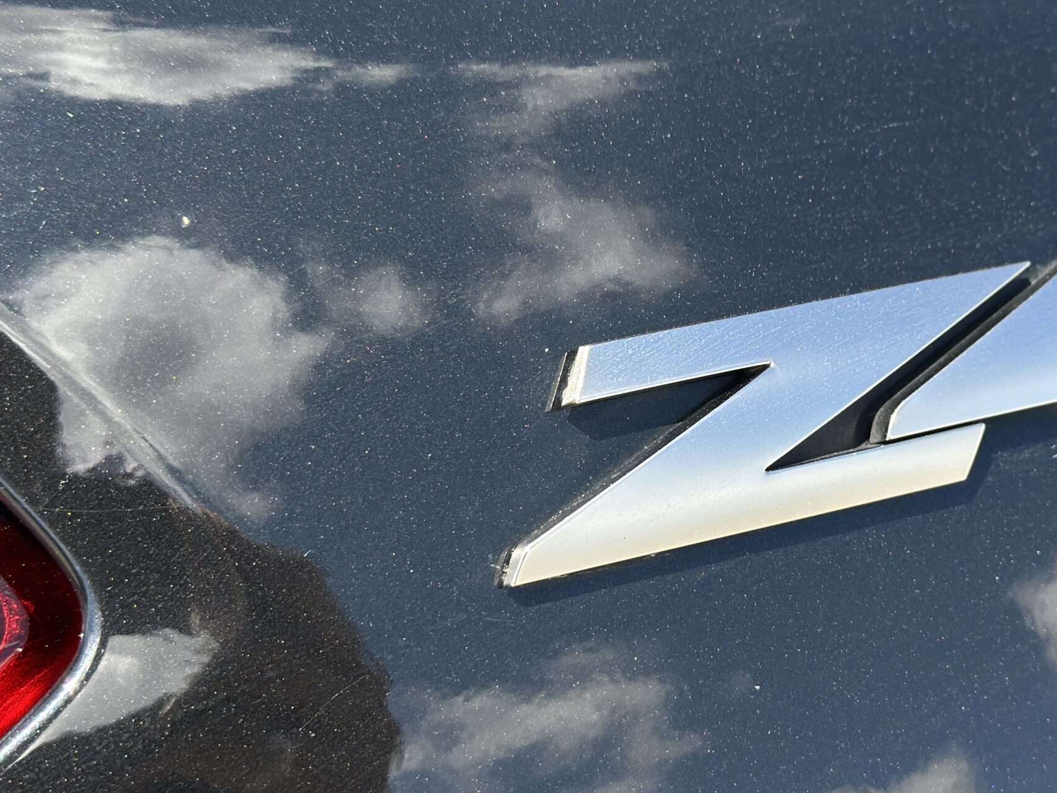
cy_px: 383
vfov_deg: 20.4
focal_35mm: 72
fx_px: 2198
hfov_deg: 27.0
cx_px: 649
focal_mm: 6.86
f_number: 1.78
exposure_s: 1/1376
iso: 80
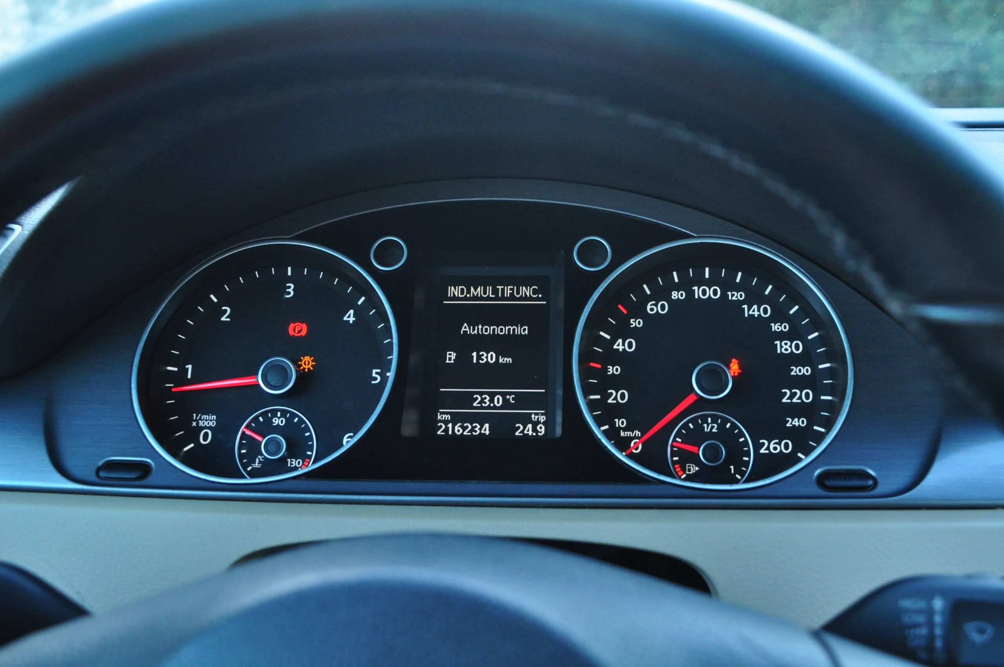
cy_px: 334
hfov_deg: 46.5
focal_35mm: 42
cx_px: 502
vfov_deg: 31.8
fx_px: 1170
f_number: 5.6
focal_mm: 28
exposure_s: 1/50
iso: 1000
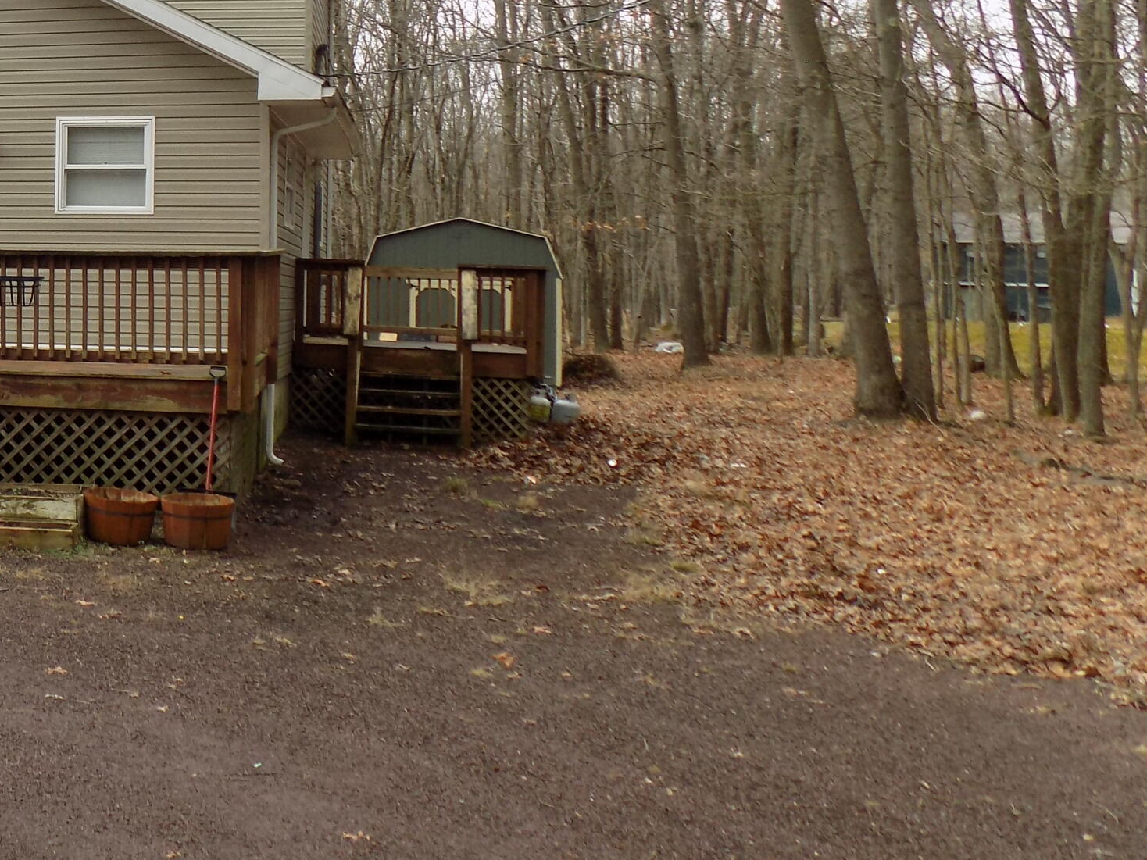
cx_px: -22
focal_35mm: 47
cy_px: 229
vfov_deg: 30.4
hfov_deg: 36.1
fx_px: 1557
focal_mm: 4
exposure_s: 1/200
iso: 80
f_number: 3.1
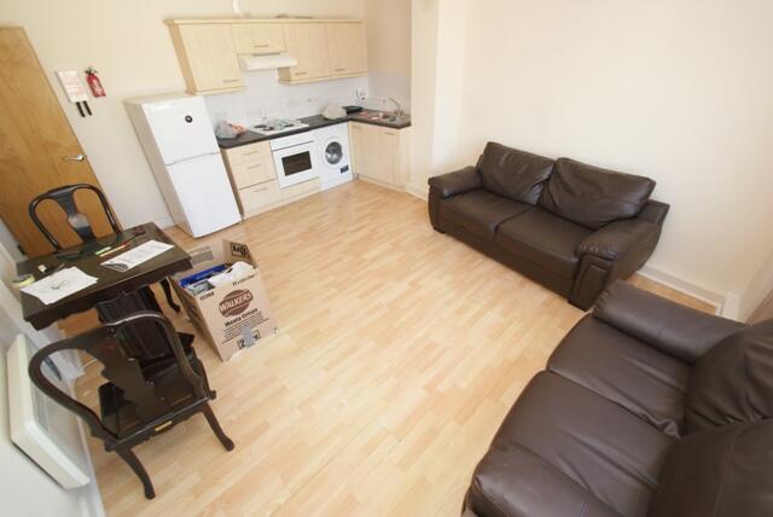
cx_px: 386
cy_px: 258
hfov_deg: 100.3
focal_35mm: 15
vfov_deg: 77.4
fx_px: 322
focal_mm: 10
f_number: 5.6
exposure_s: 1/60
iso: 400
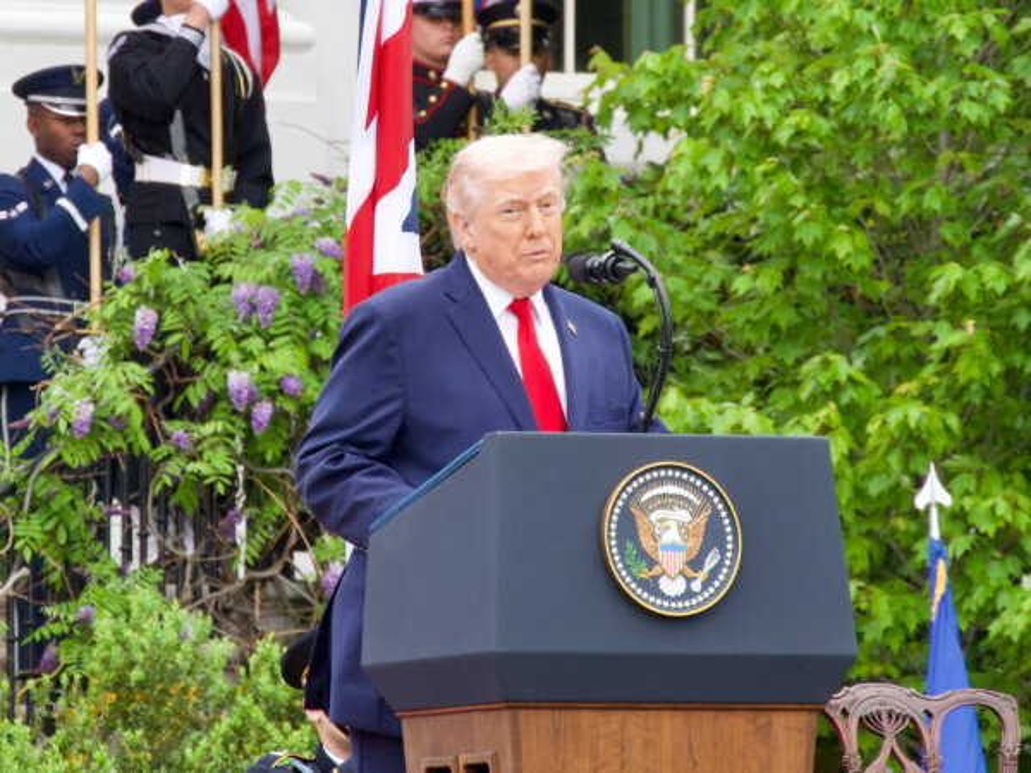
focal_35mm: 280
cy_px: 386
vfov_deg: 5.3
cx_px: 516
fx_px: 8339
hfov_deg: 7.1
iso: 640
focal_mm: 140
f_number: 5.6
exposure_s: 1/125
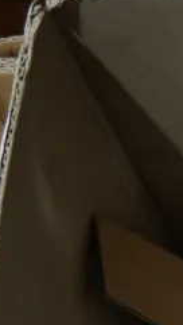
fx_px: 1274
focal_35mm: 148
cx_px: 433
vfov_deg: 13.0
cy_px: 607
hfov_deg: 7.7
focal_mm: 16
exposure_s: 1/100
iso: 200
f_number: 3.6
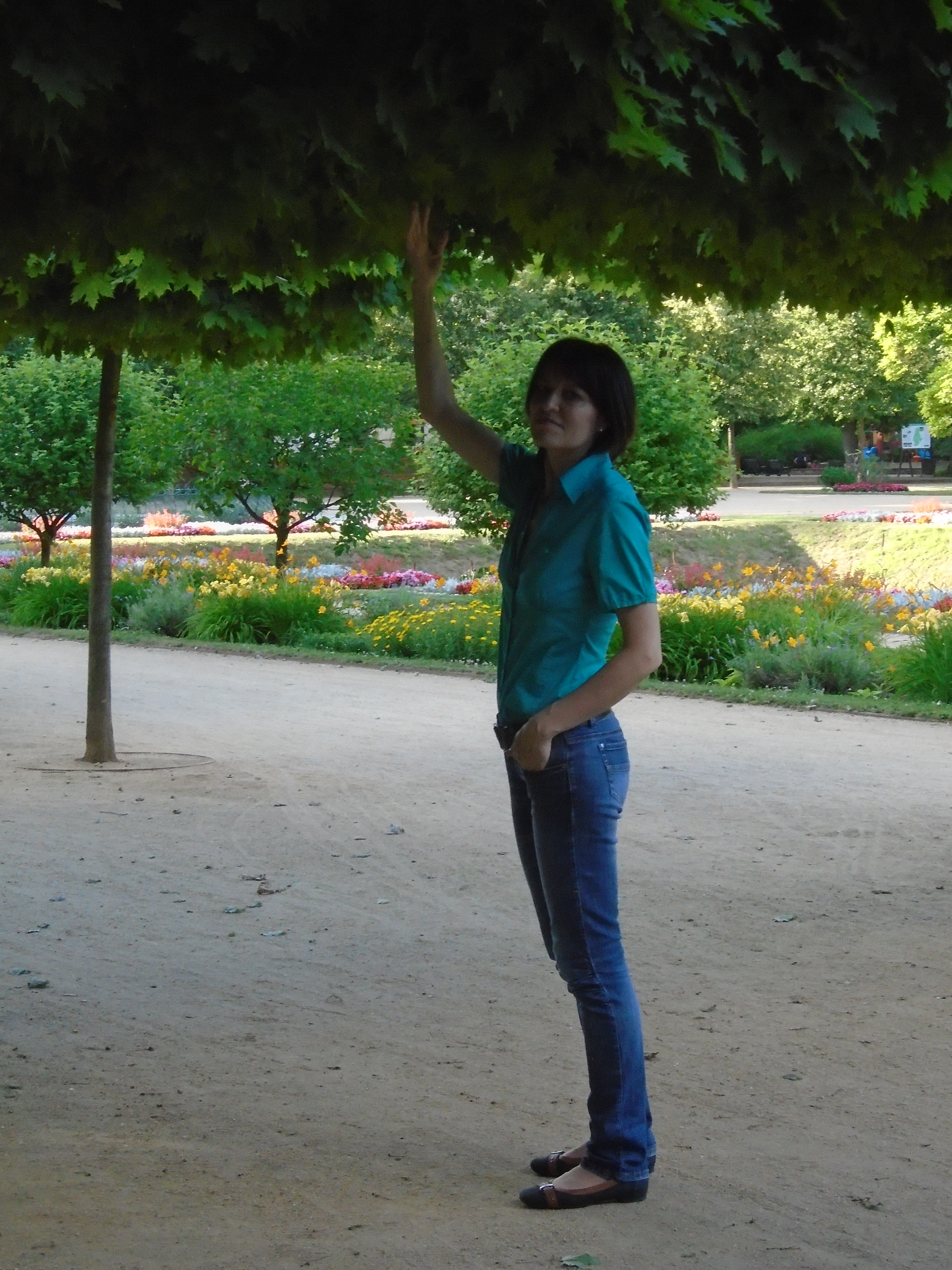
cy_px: 635
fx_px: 3080
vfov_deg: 23.3
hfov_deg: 17.6
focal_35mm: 84
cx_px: 501
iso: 400
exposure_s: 1/125
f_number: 6.1
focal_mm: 14
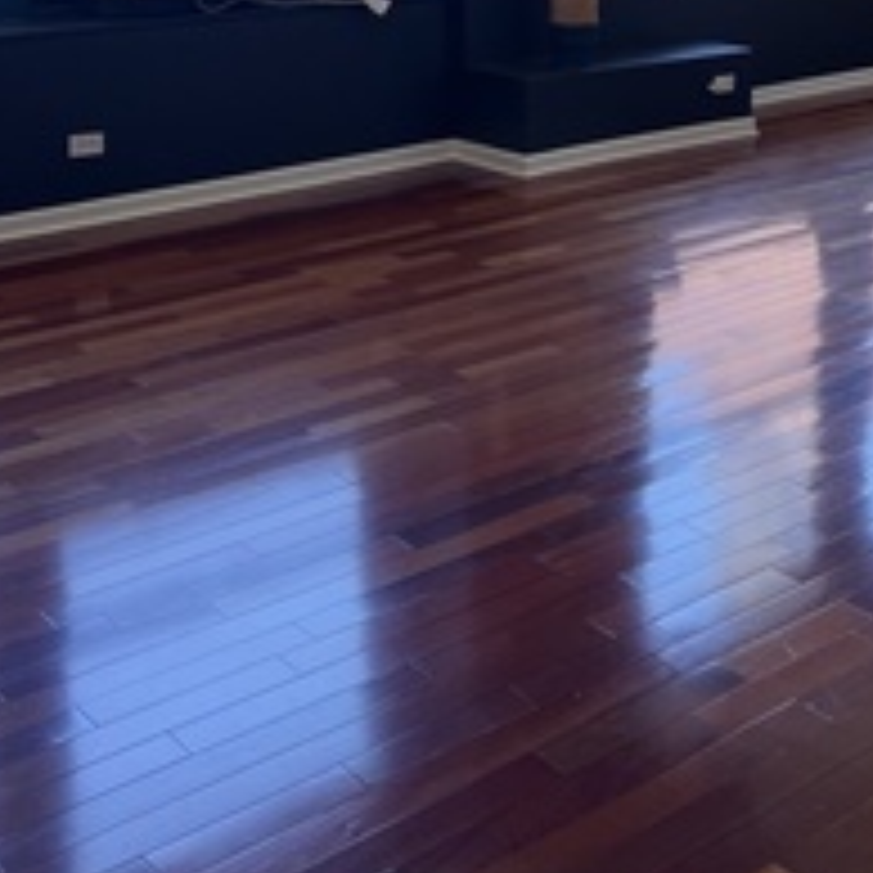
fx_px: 1626
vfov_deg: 28.3
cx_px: 634
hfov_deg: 29.7
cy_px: 4
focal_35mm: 57
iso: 50
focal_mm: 5.7
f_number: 1.5
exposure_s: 1/120
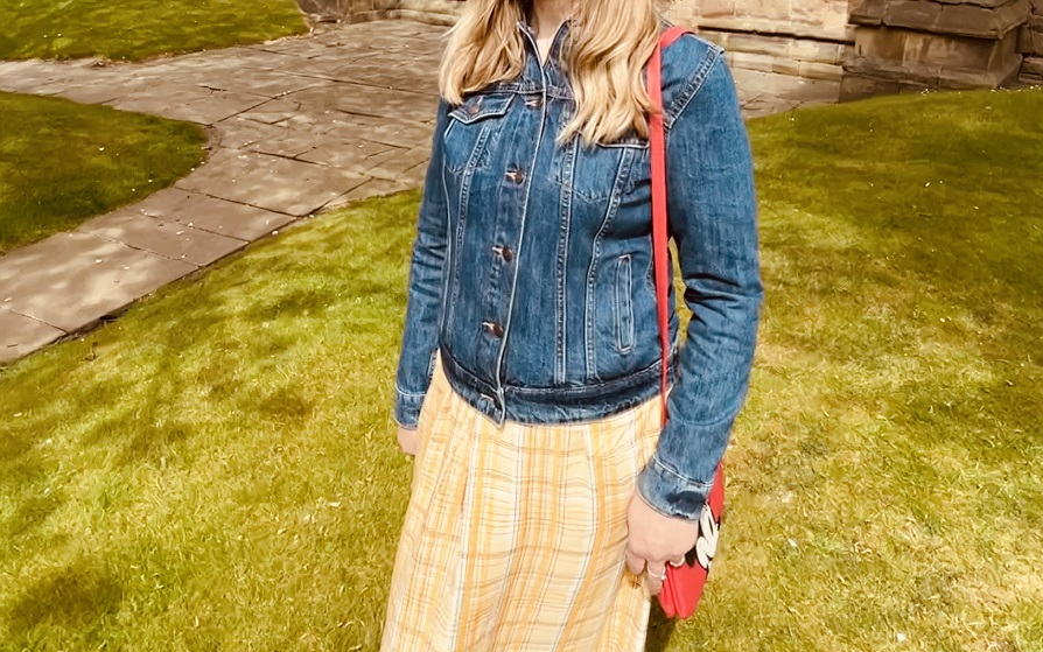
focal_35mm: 37
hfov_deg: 52.7
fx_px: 1052
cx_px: 524
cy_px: 56
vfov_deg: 32.6
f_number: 1.6
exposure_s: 1/1618
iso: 32
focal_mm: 4.2
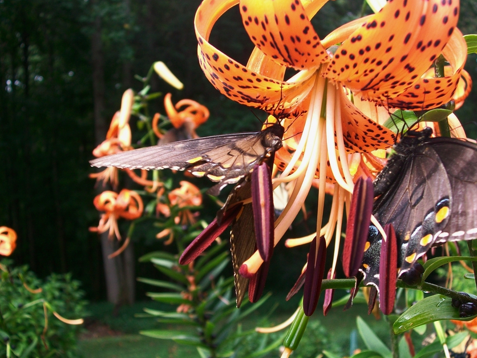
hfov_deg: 38.8
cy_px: 203
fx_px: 675
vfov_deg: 29.6
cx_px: 271
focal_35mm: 49
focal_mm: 7.1
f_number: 3.2
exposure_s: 1/100
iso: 64
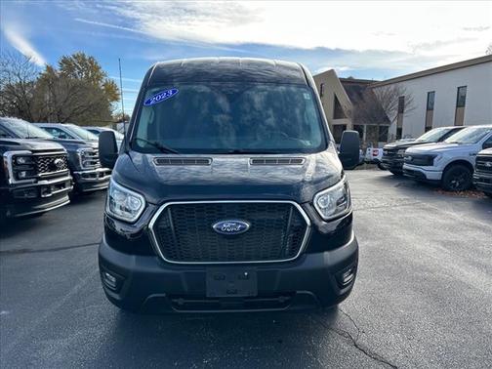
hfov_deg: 67.3
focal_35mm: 26
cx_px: 246
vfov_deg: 53.1
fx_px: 370
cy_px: 184
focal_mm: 5.7
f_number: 1.5
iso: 50
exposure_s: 1/1311
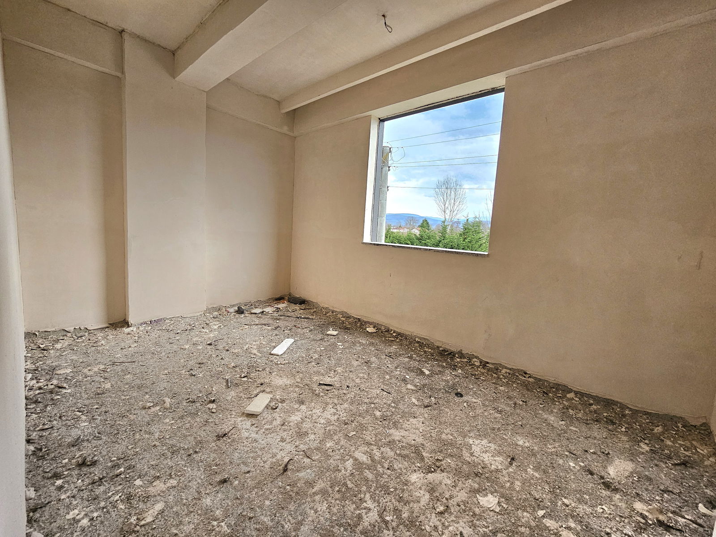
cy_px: 268
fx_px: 269
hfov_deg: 106.2
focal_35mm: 13
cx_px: 358
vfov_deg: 89.9
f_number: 2.2
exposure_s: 1/70.9
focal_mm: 2.2
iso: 160
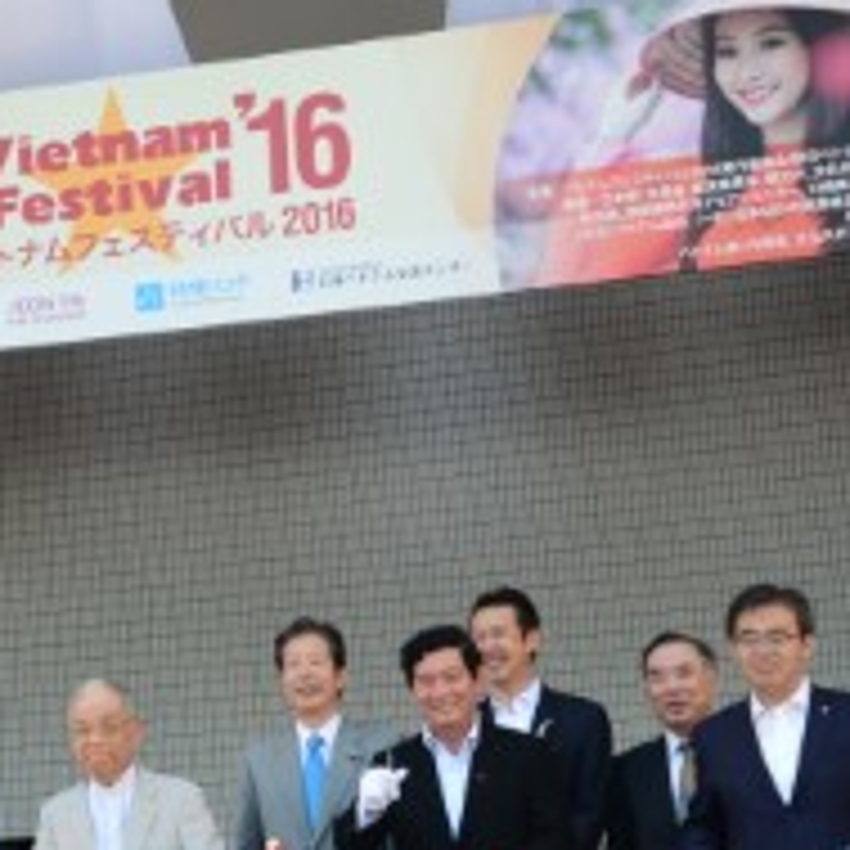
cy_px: 576
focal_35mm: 99
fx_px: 2750
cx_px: 110
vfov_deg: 17.5
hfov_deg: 17.3
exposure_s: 1/400
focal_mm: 40
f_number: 10
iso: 1000
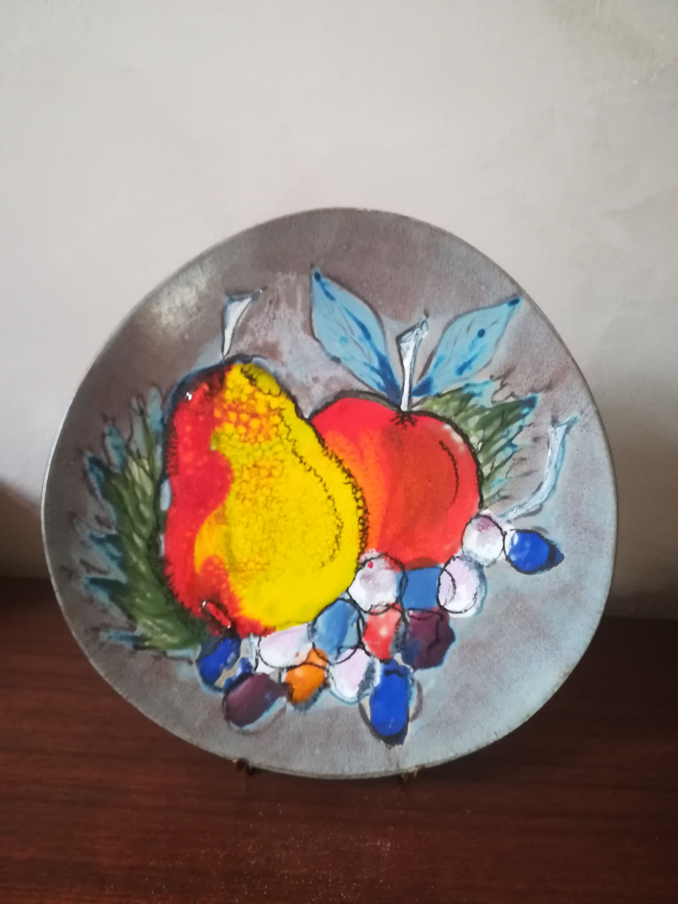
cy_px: 452
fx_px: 679
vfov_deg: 67.3
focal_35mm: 26
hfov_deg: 53.1
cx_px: 339
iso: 400
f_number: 2.2
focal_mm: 3.83
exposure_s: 1/20
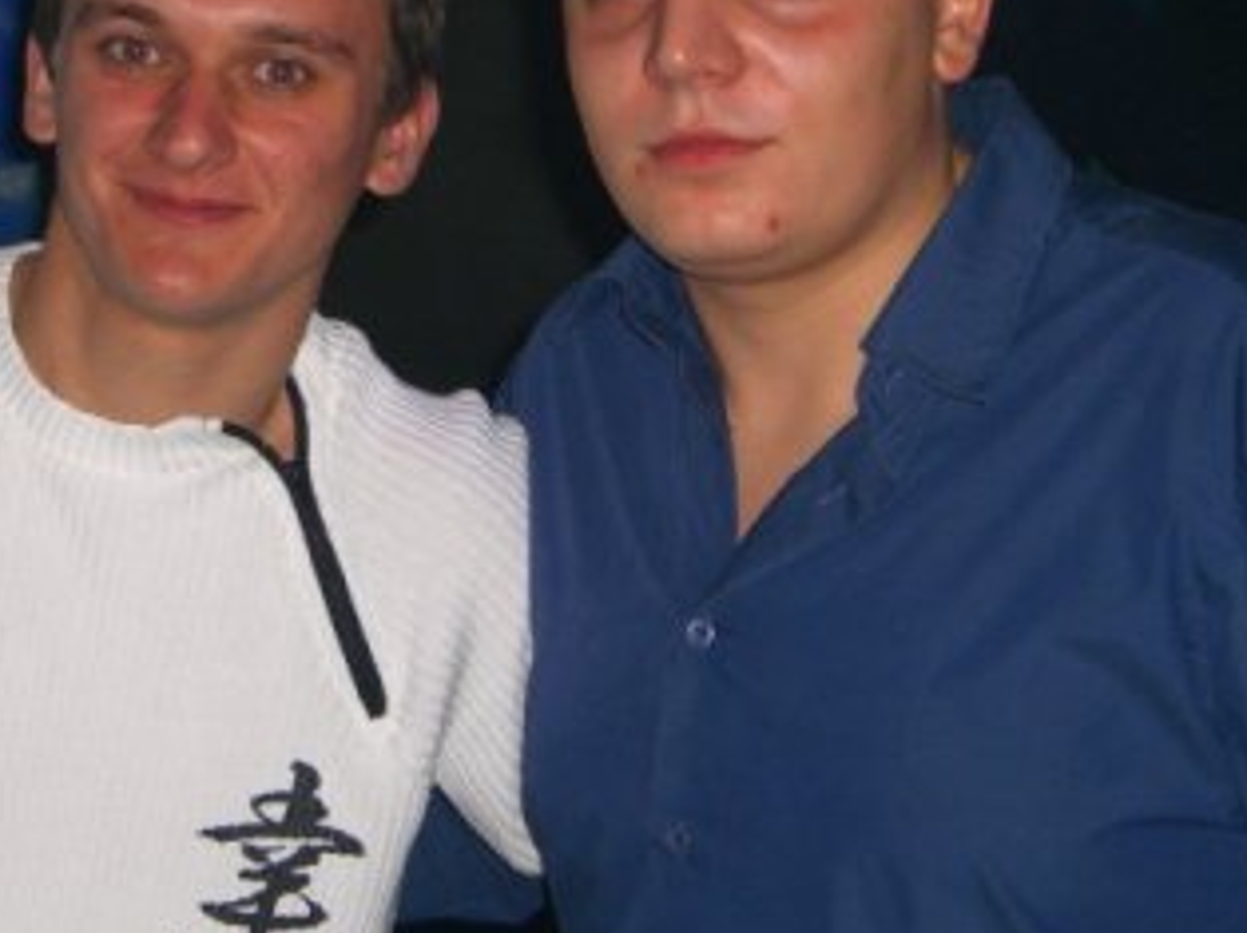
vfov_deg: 13.5
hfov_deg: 18.0
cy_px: 222
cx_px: 429
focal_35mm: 109
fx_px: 3924
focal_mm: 11.8
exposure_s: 1/60
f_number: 3.6
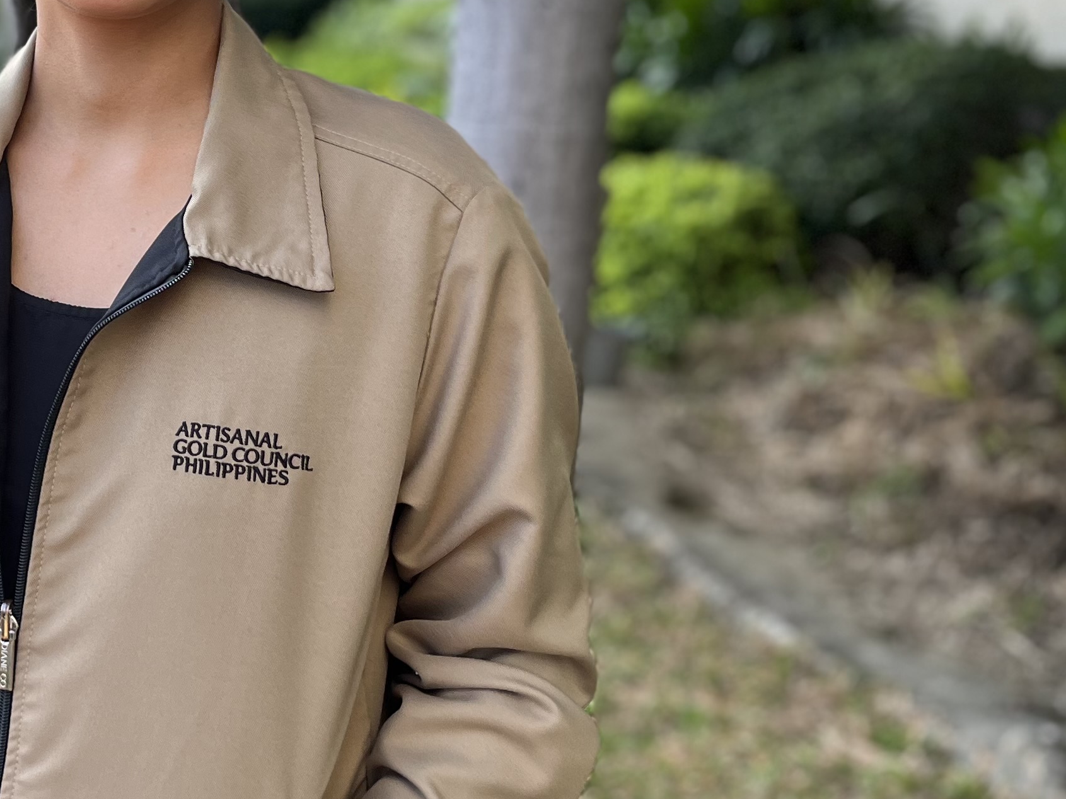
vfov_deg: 23.6
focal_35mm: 62
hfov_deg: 30.3
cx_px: 181
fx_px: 1909
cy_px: 319
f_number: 1.6
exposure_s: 1/369
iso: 50
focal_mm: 5.1
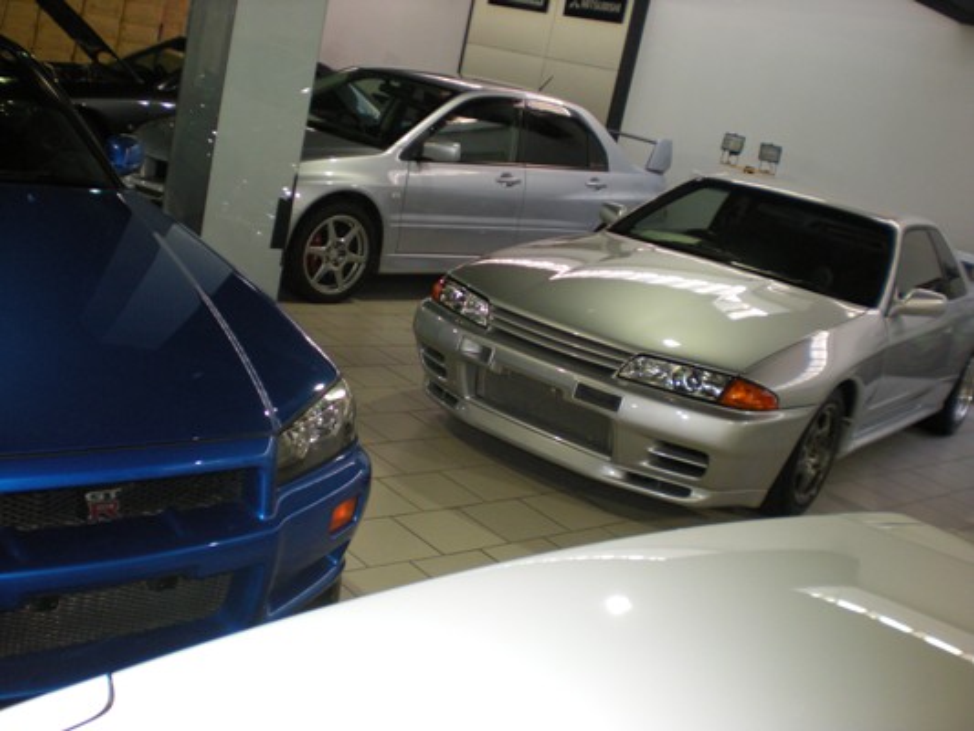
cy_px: 366
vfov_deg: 37.7
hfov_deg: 49.0
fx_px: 1069
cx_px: 487
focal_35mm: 38
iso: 206
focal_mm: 6.3
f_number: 3.1
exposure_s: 1/60
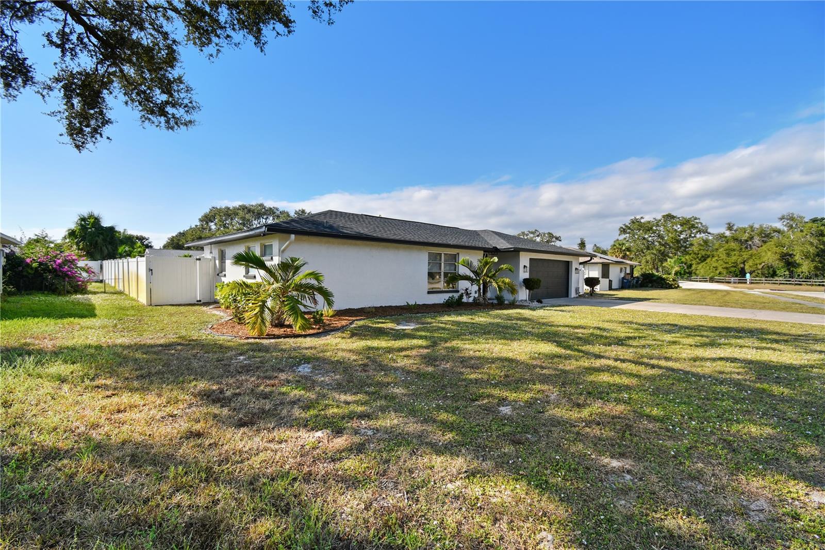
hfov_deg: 100.4
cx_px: 412
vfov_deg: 77.3
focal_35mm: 15
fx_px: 344
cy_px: 275
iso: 100
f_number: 7.1
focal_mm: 10
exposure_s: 1/400
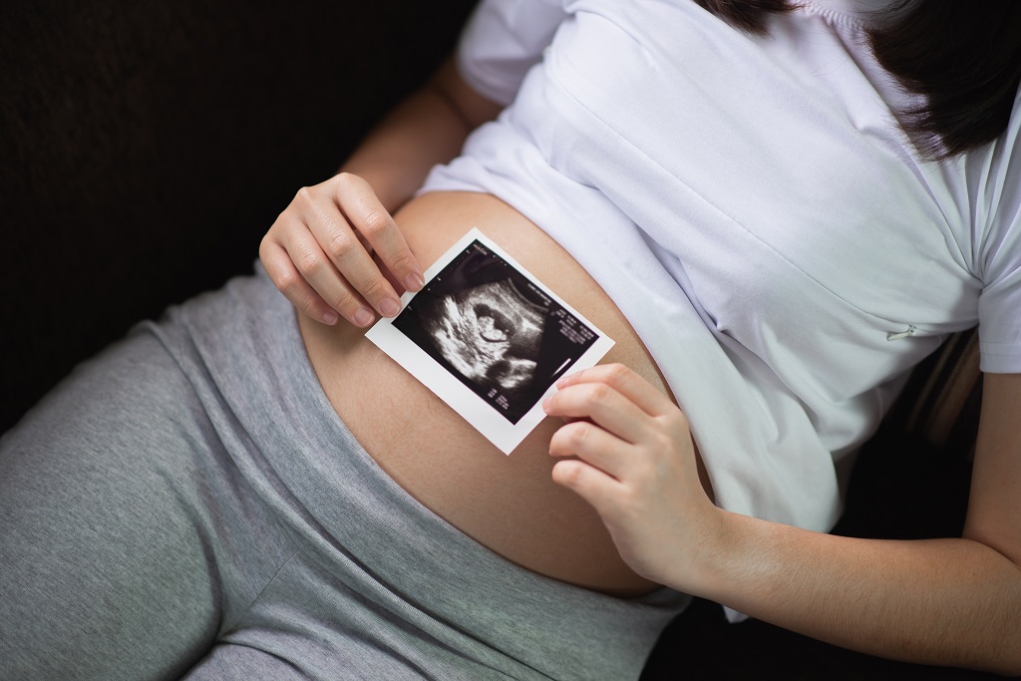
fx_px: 2411
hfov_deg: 23.9
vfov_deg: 16.1
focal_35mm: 85
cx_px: 510
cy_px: 340
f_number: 2
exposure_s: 1/160
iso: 200
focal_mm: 85
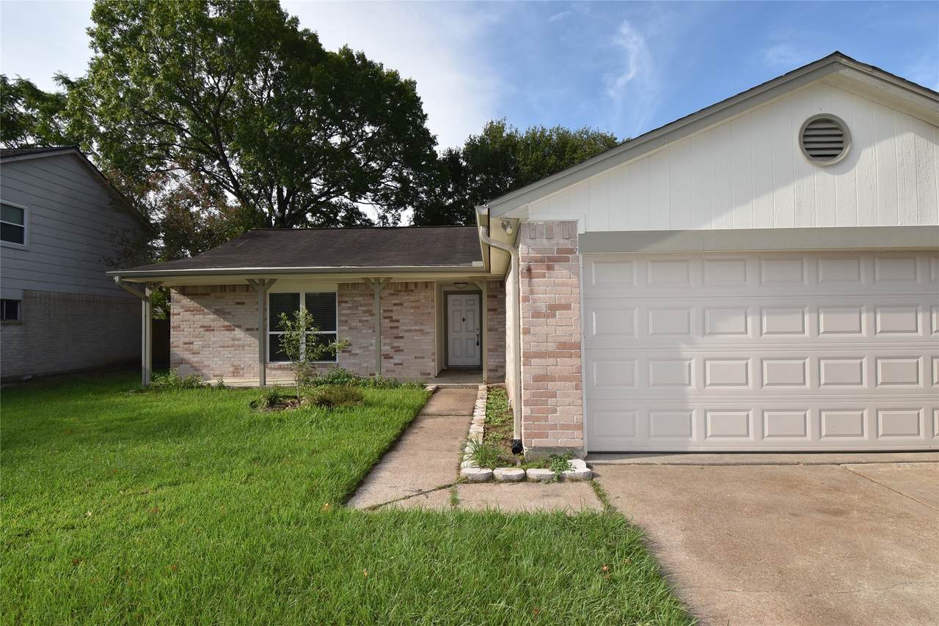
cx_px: 470
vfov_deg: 63.2
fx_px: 509
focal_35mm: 20
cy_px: 313
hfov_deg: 85.4
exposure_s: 1/200
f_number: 9
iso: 100
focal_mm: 13
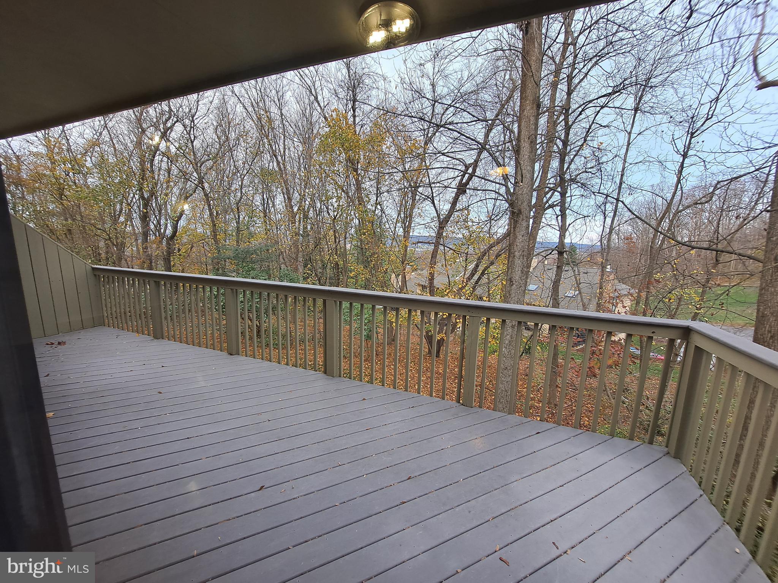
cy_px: 292
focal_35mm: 13
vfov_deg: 89.9
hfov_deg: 106.2
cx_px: 389
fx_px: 292
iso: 40
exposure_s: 1/60
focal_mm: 1.74
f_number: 2.2
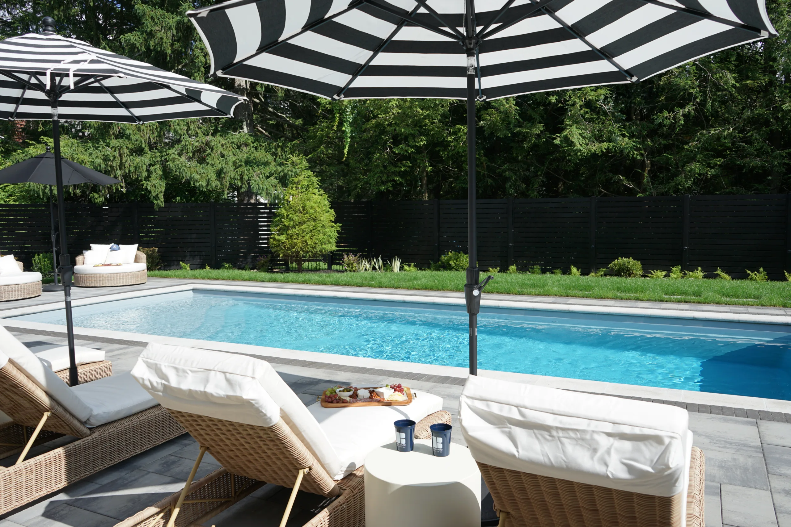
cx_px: 396
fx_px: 615
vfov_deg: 46.4
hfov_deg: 65.5
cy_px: 264
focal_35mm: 28
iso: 100
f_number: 7.1
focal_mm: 28
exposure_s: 1/250
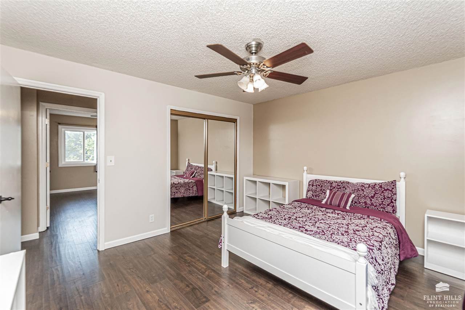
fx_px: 194
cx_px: 232
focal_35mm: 15
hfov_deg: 100.4
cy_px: 155
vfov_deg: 77.3
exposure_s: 1/60
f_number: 10
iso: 800
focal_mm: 10
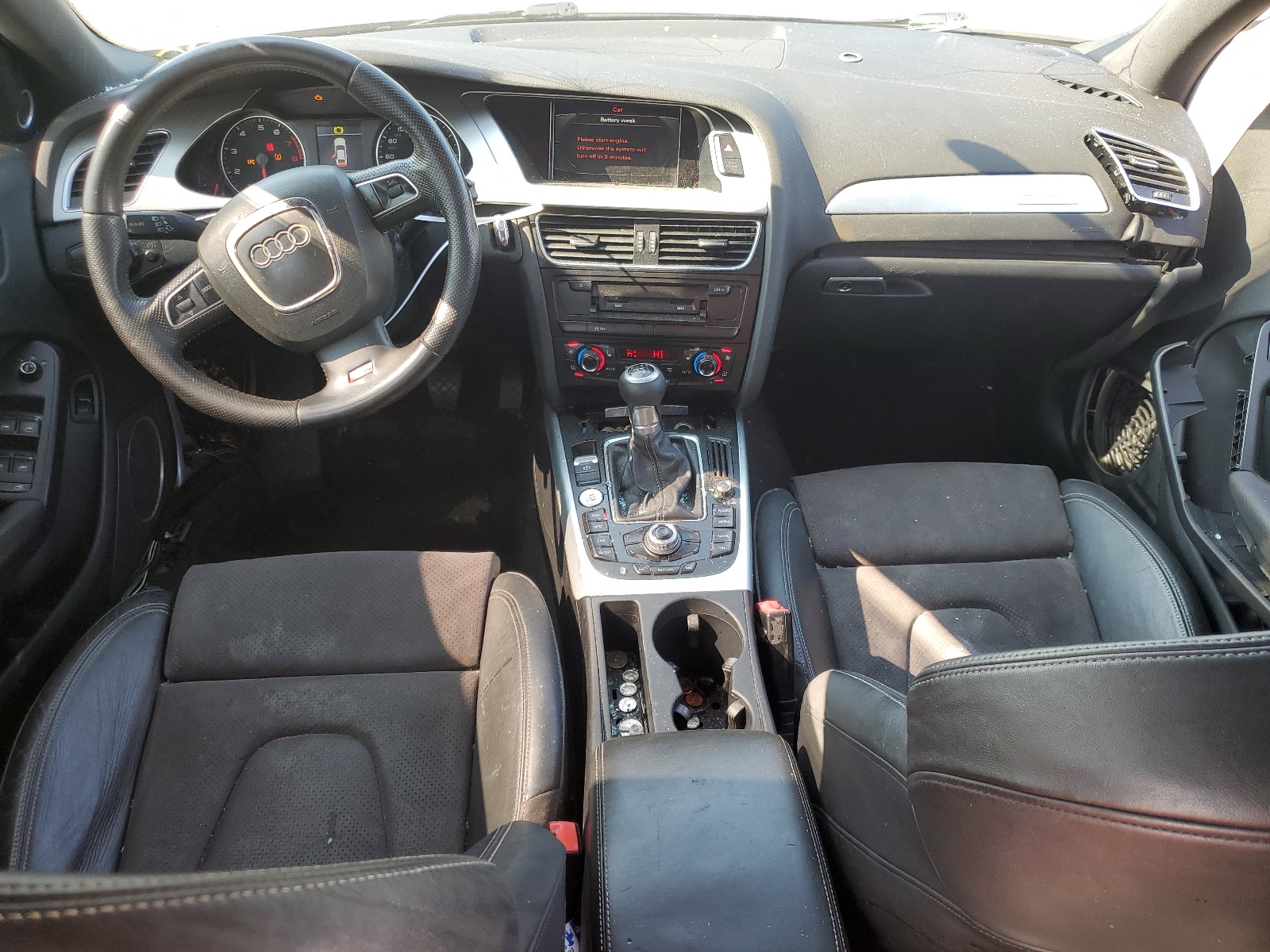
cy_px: 476
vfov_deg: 53.1
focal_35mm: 26
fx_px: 954
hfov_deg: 67.3
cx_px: 635
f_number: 1.5
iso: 50
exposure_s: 1/147
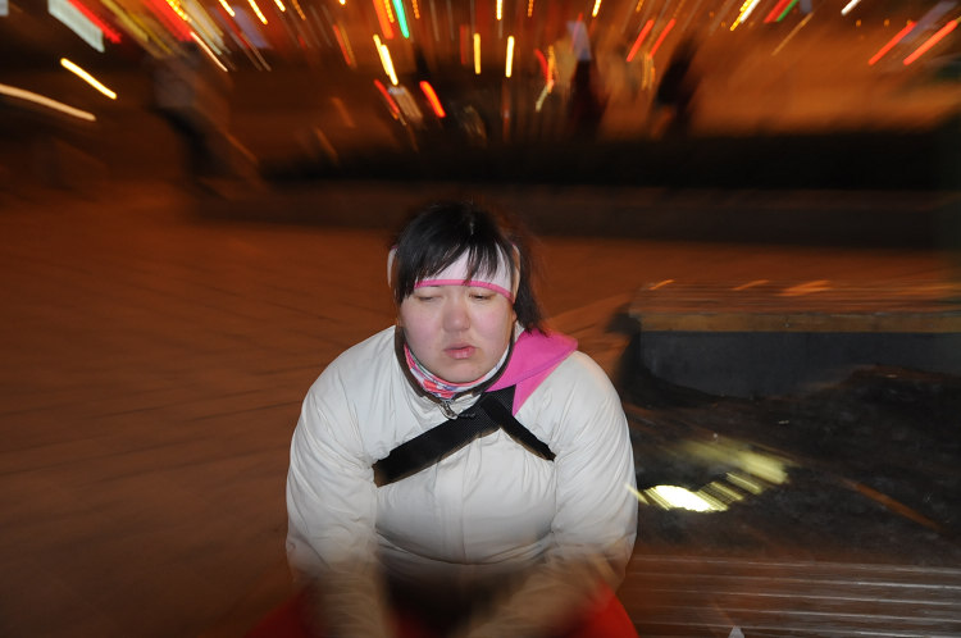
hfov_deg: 29.3
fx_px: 1840
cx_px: 480
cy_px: 319
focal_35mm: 69
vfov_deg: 19.7
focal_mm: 46
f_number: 5
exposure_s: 1/10
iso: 800
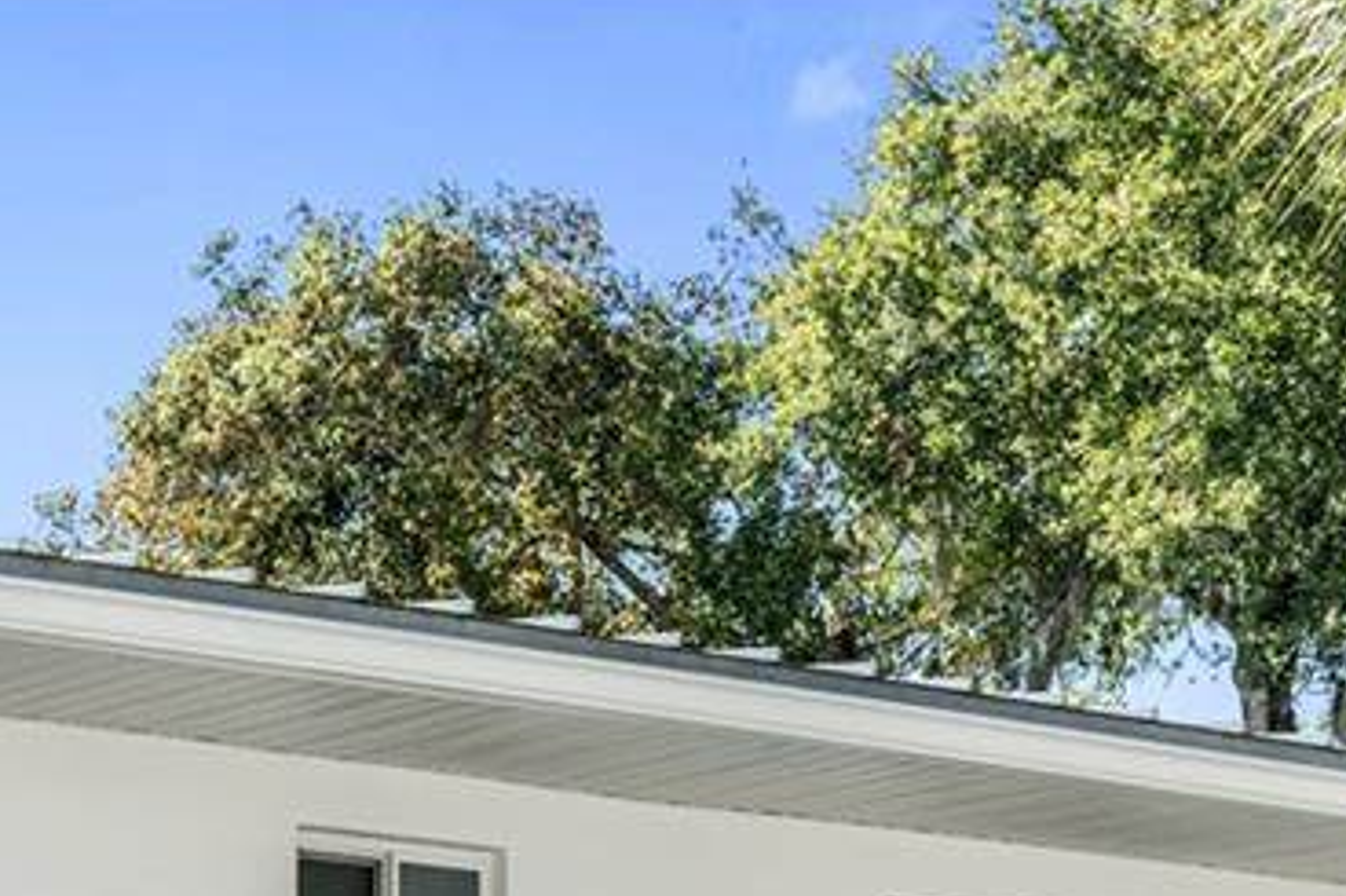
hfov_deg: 13.1
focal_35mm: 152
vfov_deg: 8.4
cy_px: 1931
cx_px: -300
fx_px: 5680
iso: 100
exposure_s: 1/13
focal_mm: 35
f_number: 11
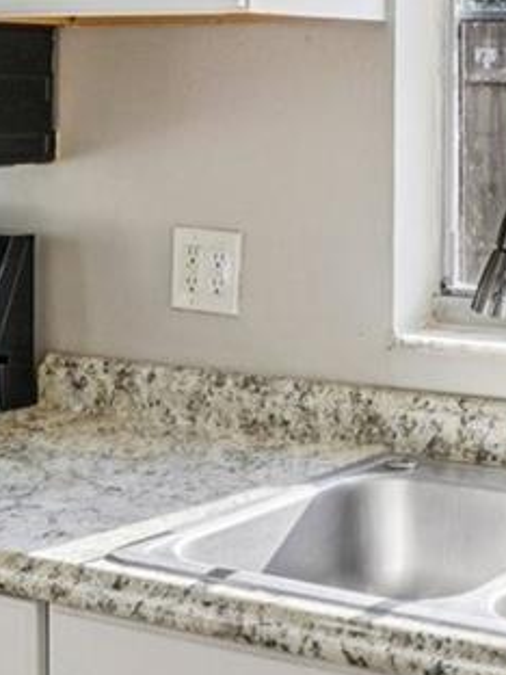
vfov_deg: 25.5
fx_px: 1442
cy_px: 74
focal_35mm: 74
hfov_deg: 18.9
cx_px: 599
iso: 100
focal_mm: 10
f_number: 8
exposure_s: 1/45
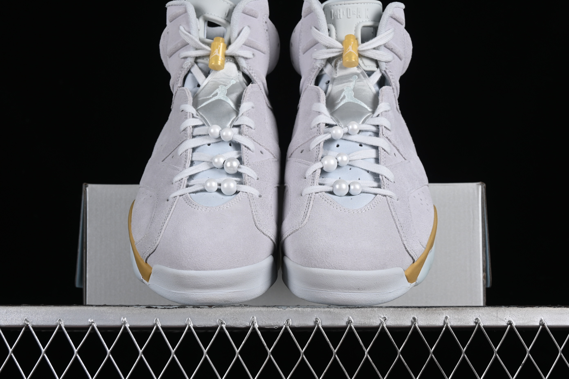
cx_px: 284
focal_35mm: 75
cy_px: 190
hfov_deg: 27.0
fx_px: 1185
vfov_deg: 18.2
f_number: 8
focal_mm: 50
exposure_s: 1/80
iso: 160
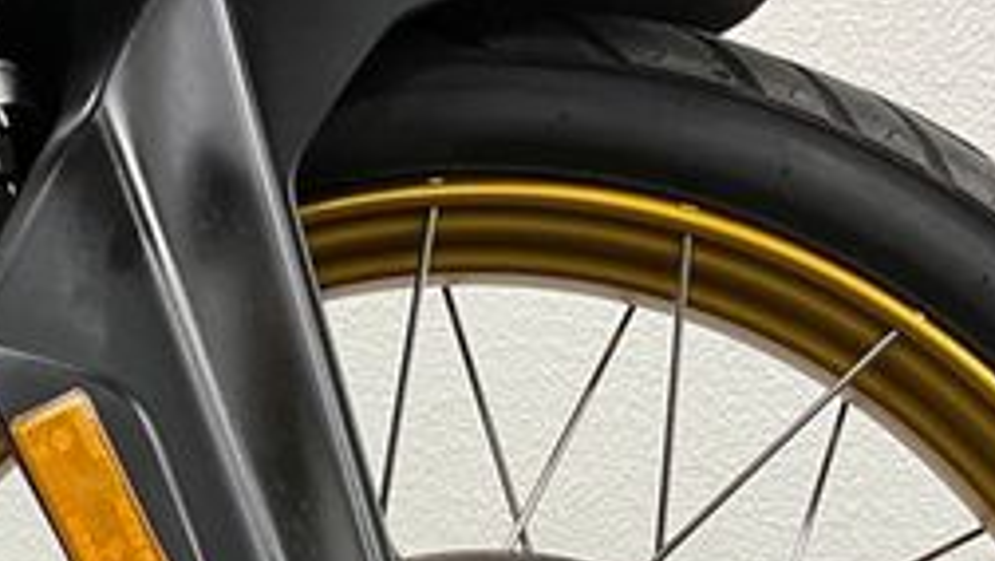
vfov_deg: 15.1
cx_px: 415
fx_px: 1900
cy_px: 928
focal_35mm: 72
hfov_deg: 29.3
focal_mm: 5.1
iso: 200
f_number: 1.6
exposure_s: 1/50
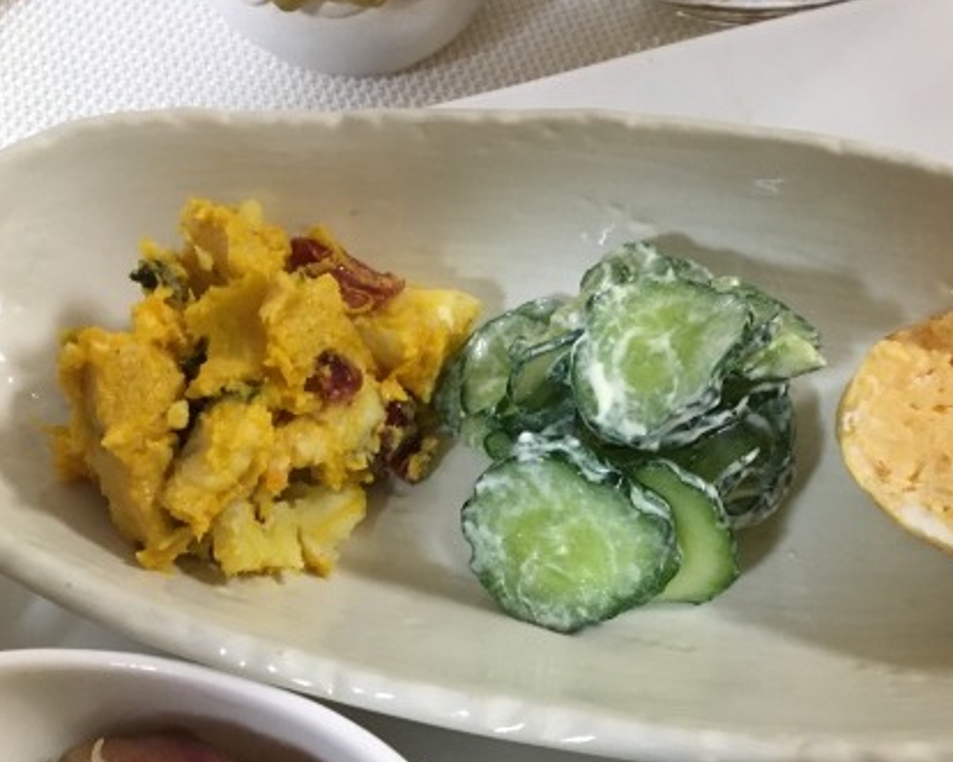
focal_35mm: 41
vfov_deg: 36.5
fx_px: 1156
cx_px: 645
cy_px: 384
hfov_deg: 44.1
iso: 200
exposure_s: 1/20
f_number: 2.2
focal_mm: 4.15
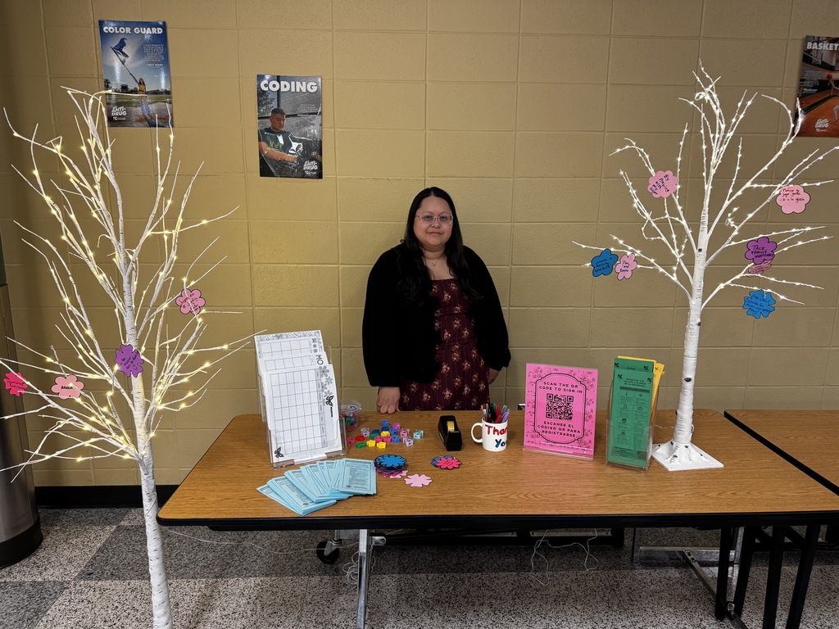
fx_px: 582
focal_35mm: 24
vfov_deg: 56.8
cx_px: 420
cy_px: 314
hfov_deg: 71.6
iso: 160
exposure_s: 1/41
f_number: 1.78
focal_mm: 6.76
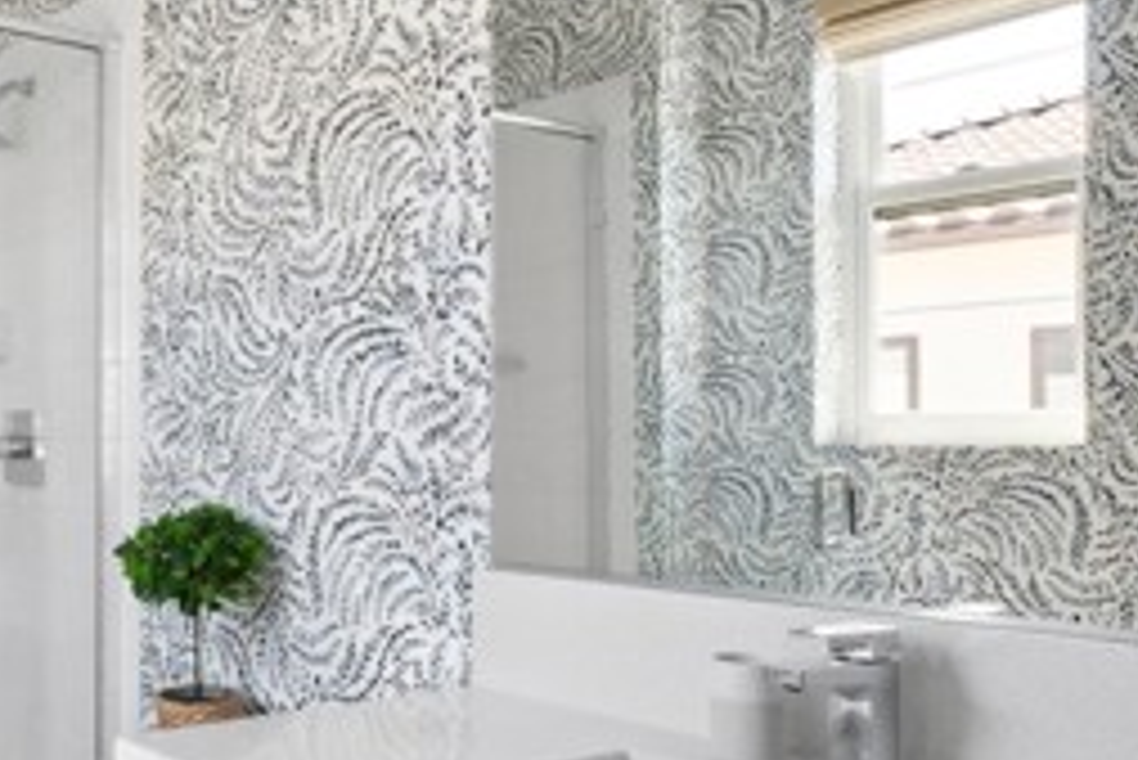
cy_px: 470
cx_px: 207
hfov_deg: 47.5
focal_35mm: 38
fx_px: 1202
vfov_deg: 34.9
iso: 400
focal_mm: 10
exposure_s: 1/8
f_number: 8
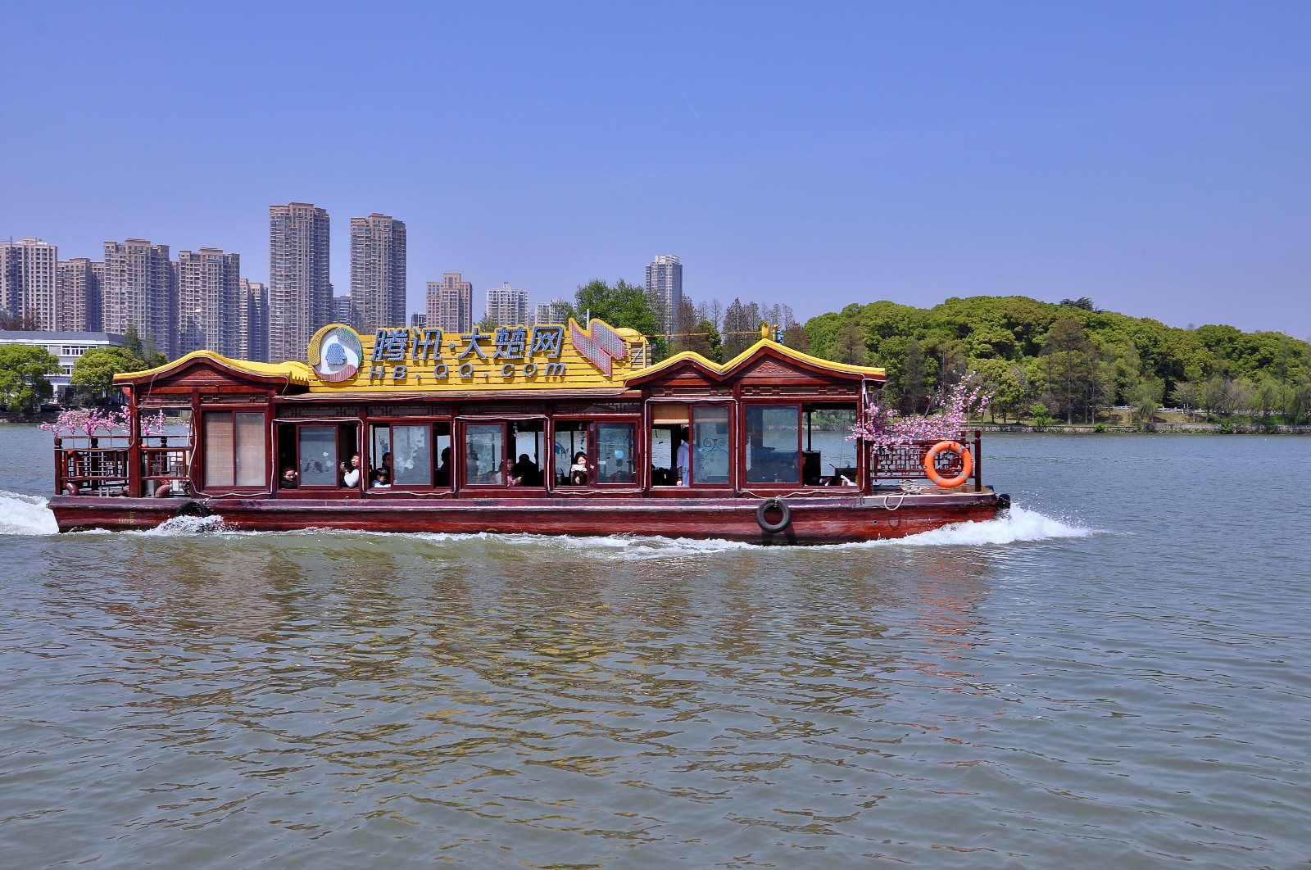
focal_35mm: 39
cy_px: 435
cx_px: 656
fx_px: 1418
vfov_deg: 34.1
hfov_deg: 49.6
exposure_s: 1/250
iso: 250
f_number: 11
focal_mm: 26
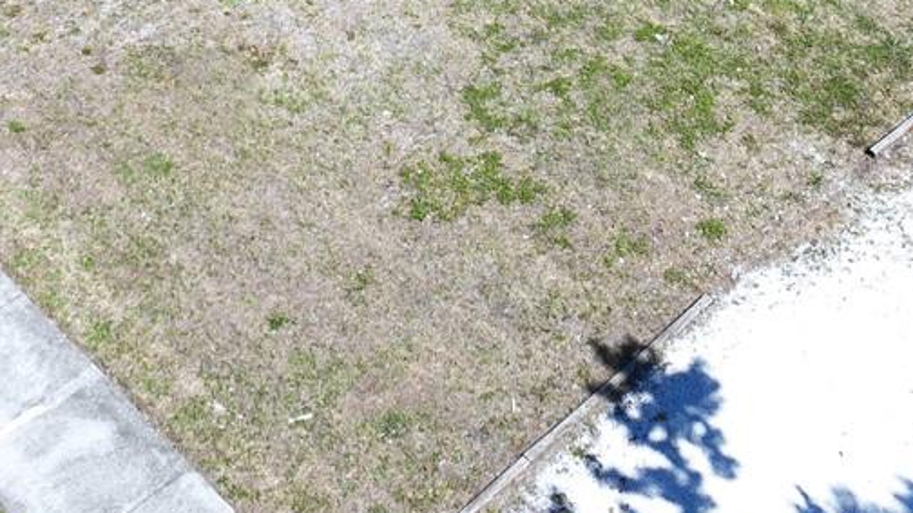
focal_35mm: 83
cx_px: 549
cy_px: -319
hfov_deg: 25.6
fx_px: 2009
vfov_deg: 13.5
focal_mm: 12.29
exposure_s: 1/240
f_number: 3.2
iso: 100
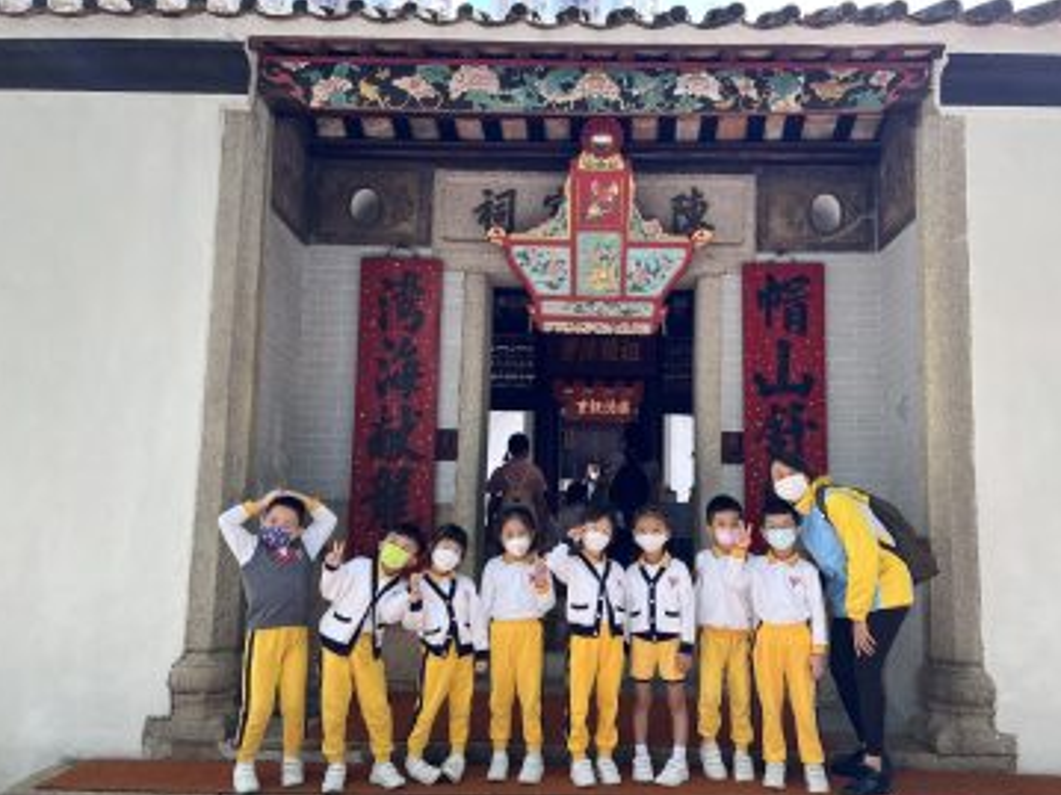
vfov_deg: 48.2
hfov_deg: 61.6
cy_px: 402
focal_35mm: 29
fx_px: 889
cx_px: 573
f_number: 1.5
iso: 40
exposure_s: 1/292
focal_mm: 5.7
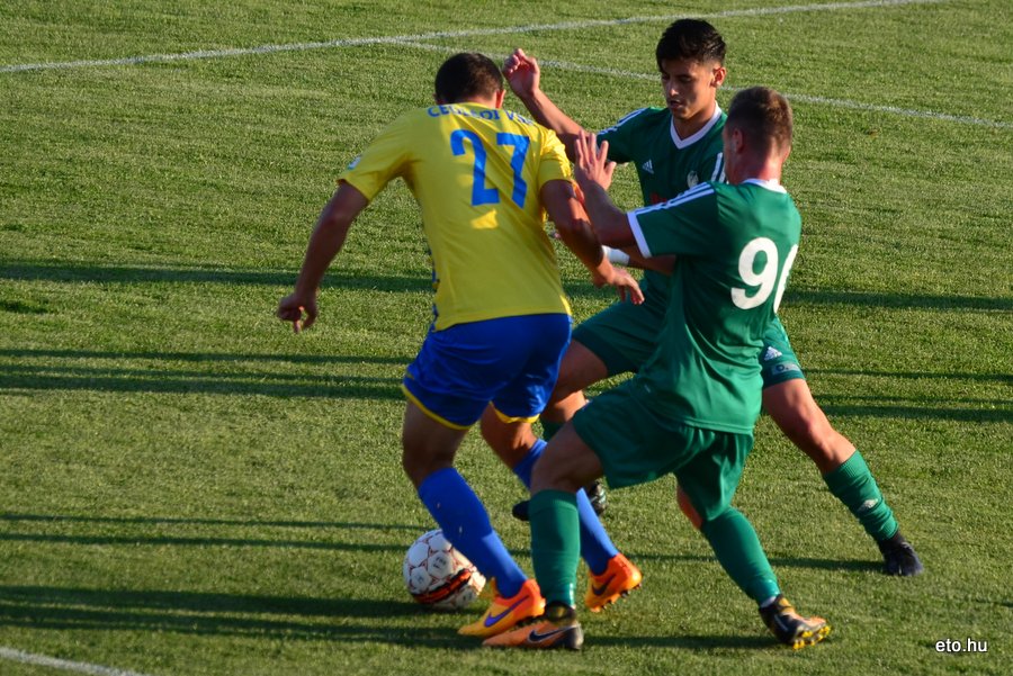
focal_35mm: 292
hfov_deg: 7.0
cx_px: 506
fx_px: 8234
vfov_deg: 4.7
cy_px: 338
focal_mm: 195
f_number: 5.3
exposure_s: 1/800
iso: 400
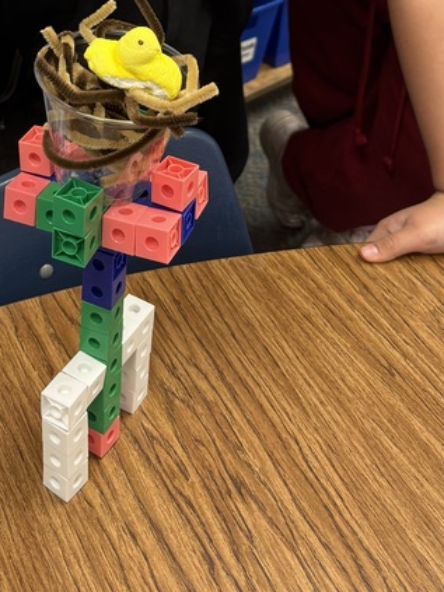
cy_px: -76
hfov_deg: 23.1
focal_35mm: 63
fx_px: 1078
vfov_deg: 27.8
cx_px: 127
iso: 80
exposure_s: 1/60
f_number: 1.6
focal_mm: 5.96
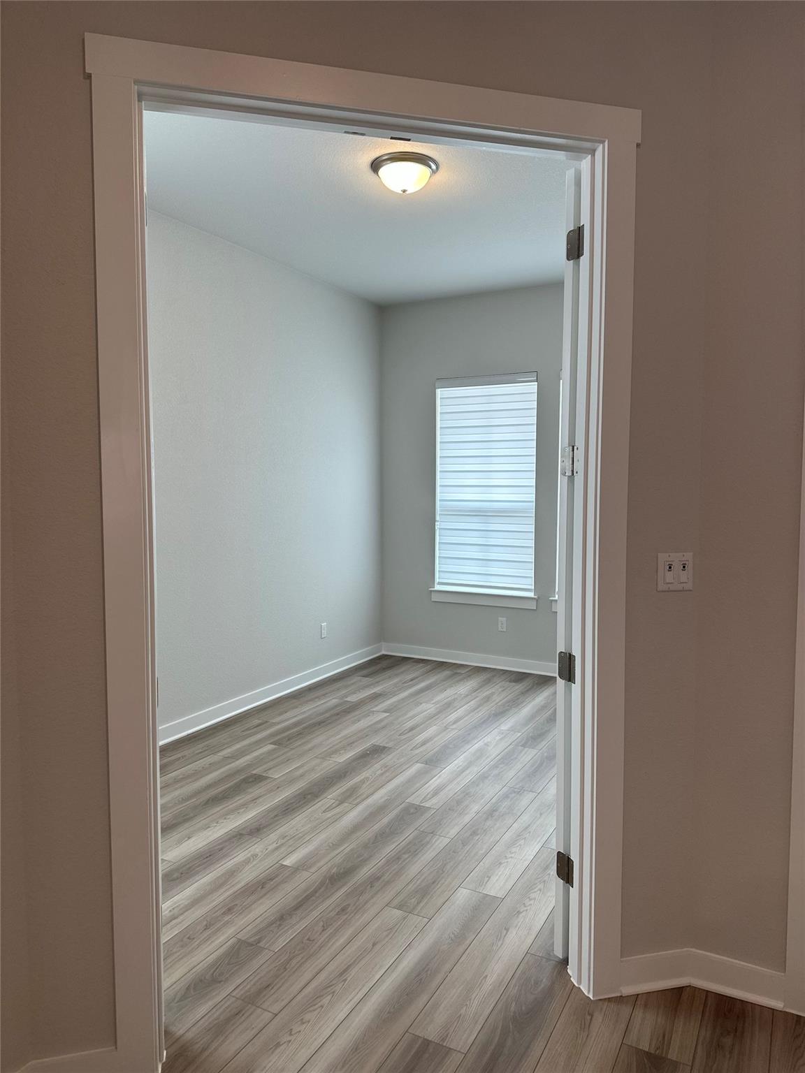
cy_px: 536
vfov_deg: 71.6
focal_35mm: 24
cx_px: 402
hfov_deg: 56.8
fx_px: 744
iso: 100
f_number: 1.78
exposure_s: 1/125
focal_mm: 6.86
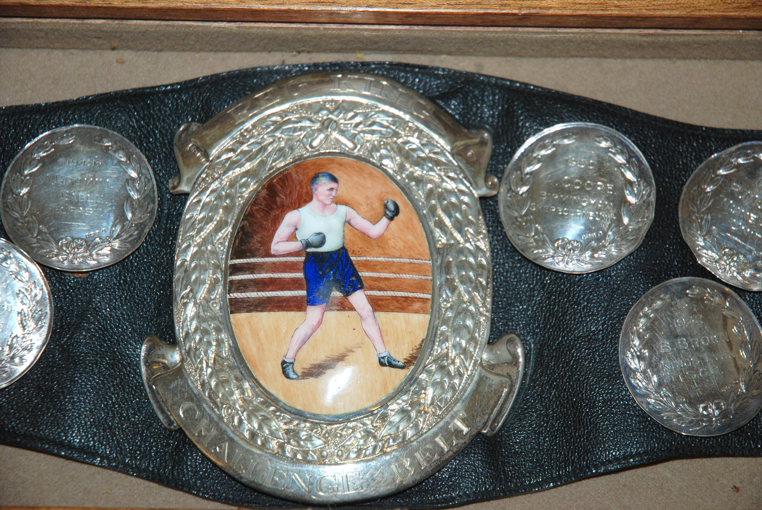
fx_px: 2225
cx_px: 381
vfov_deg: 13.1
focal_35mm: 105
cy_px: 255
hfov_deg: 19.4
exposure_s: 1/60
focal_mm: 70
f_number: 4.5
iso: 250
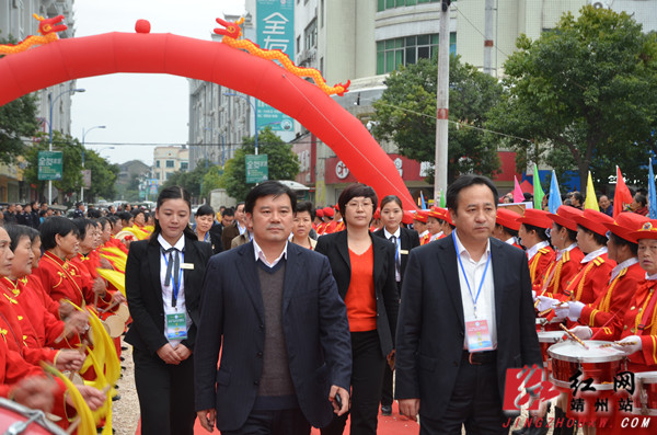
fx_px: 1147
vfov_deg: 21.5
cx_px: 328
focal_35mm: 63
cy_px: 218
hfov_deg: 32.0
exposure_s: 1/125
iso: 220
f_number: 5.6
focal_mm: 42
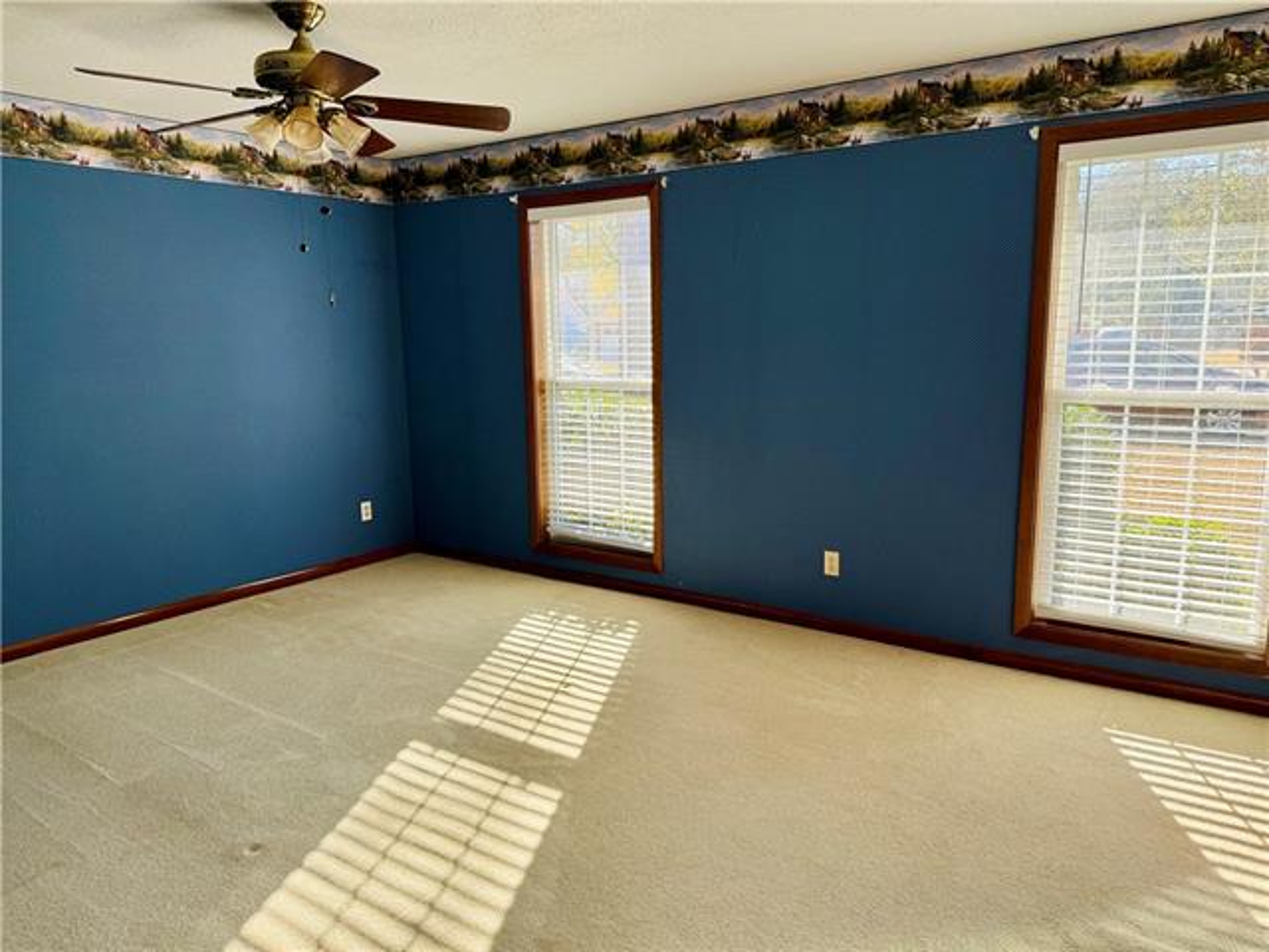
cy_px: 476
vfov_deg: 56.8
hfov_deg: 71.6
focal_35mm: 24
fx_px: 880
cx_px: 634
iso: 100
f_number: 1.78
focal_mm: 6.76
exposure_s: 1/367
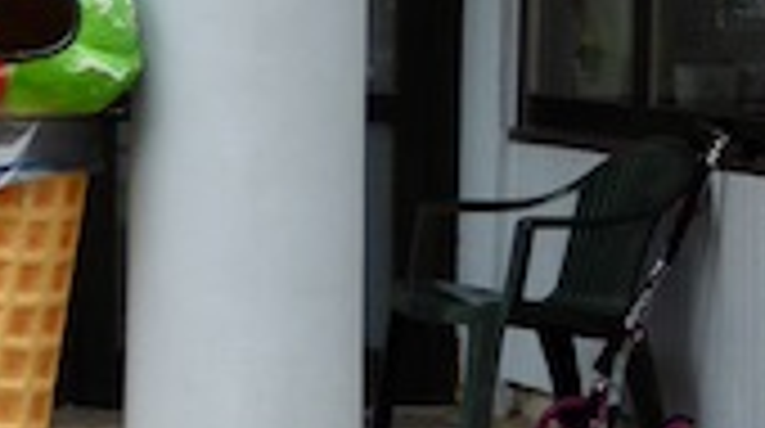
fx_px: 7575
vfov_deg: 3.2
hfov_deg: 5.7
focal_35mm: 374
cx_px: -644
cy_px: 338
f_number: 4.8
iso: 100
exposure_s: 1/200
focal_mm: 15
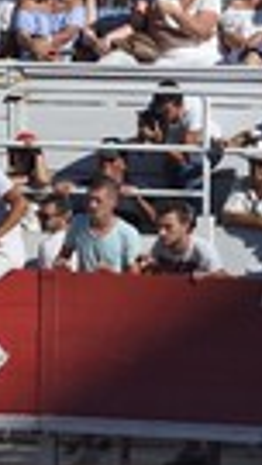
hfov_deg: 1.9
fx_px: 8060
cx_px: -334
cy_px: 179
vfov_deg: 3.3
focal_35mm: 653
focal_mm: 200
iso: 200
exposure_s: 1/1000
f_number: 7.1
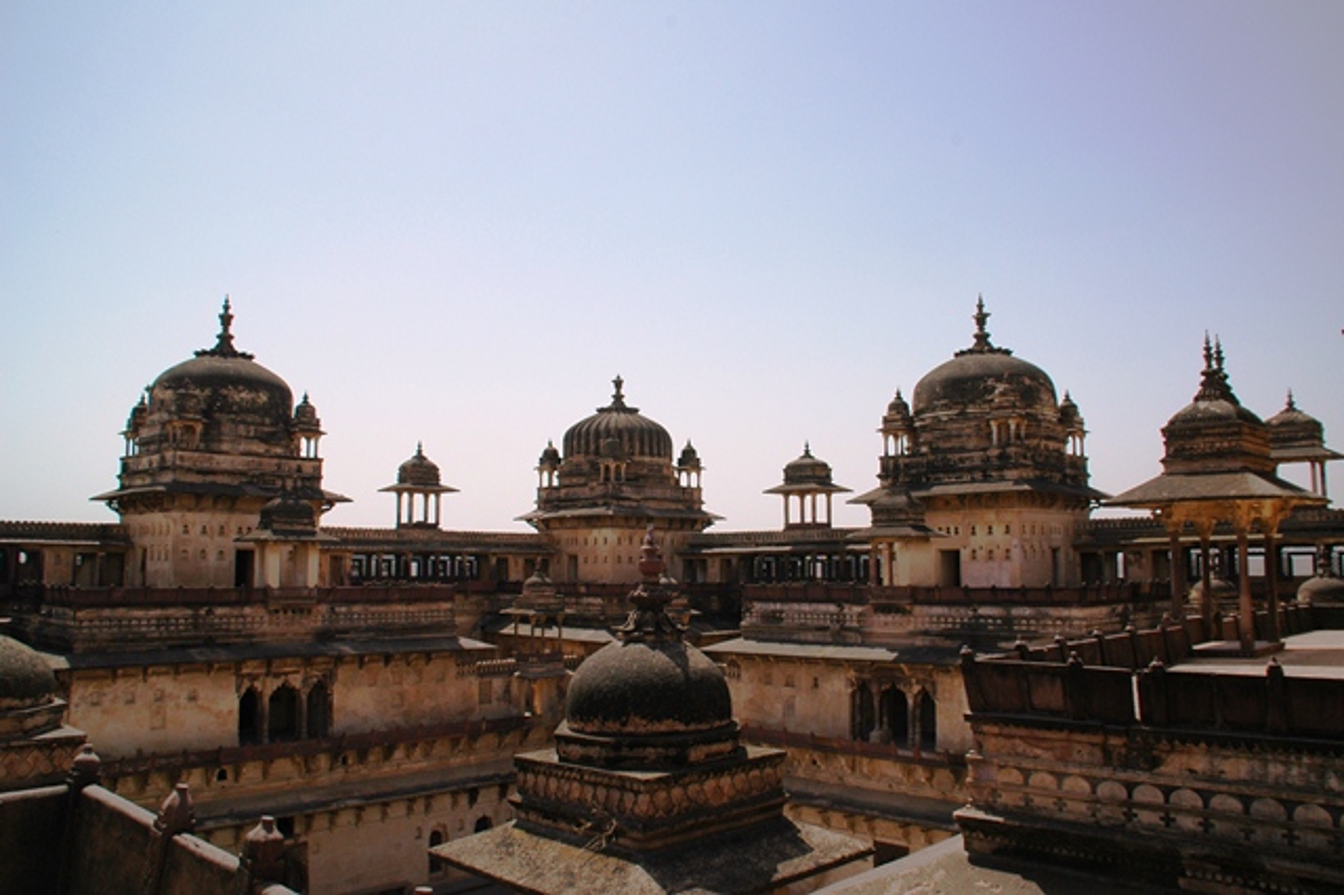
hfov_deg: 67.4
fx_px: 1007
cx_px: 672
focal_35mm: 27
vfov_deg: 47.9
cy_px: 448
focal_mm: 18
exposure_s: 1/400
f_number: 11
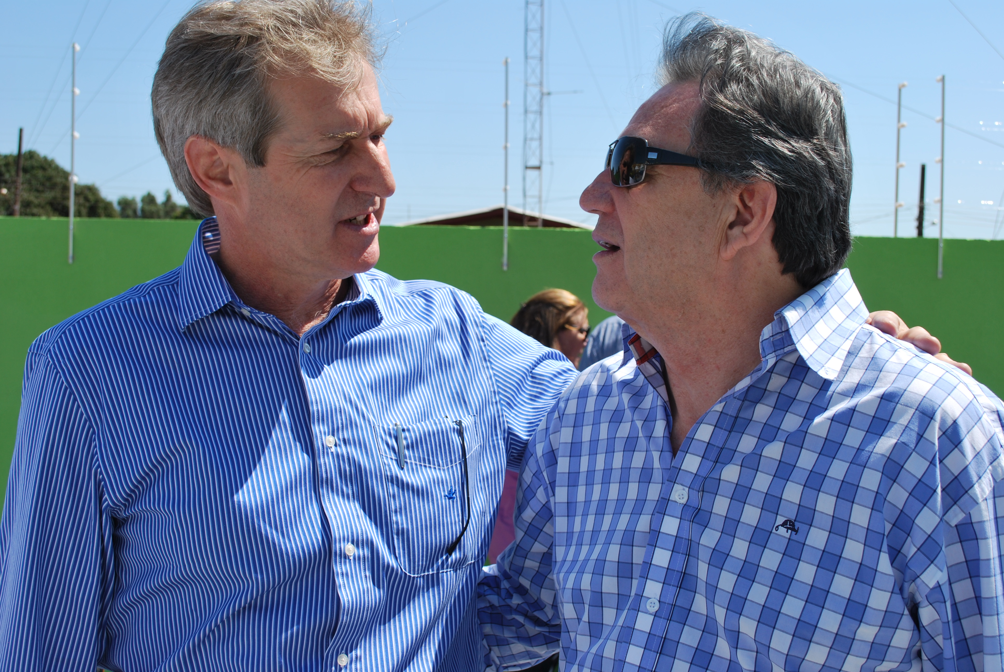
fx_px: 1256
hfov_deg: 43.6
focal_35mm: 45
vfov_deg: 29.9
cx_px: 502
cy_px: 336
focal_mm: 30
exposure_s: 1/250
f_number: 8
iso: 100
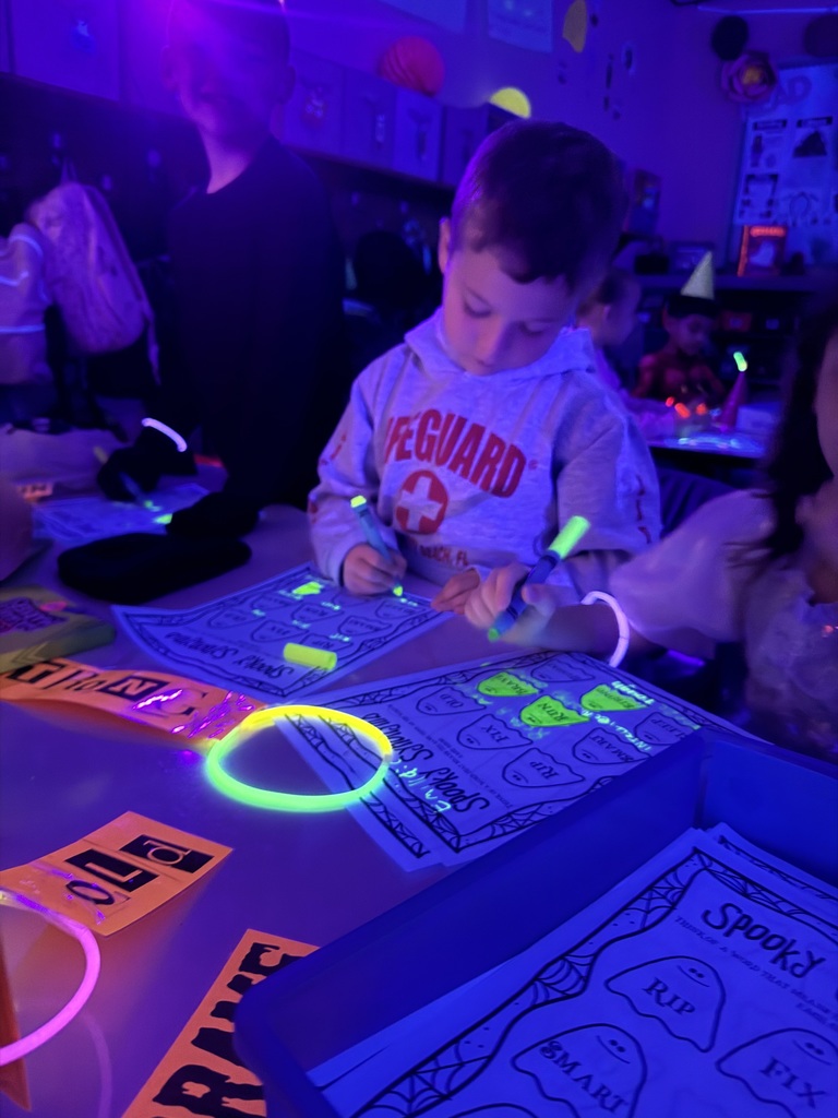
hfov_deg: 56.8
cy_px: 559
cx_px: 419
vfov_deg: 71.6
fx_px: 775
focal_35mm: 24
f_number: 1.78
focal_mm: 6.76
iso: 2000
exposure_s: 1/15
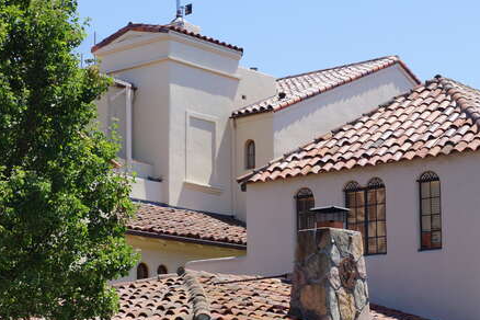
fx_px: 1279
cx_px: 238
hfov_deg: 21.3
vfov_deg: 14.2
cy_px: 247
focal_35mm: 96
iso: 100
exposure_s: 1/250
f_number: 8
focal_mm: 35
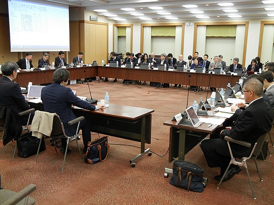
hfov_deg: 54.0
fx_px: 269
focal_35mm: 34
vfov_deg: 41.8
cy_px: 102
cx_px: 137
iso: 359
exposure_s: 1/30
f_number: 3.6
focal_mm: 6.2
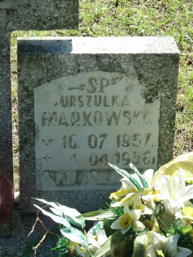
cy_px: 128
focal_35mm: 128
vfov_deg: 15.4
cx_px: 96
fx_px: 952
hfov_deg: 11.6
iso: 125
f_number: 4.4
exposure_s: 1/160
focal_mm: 21
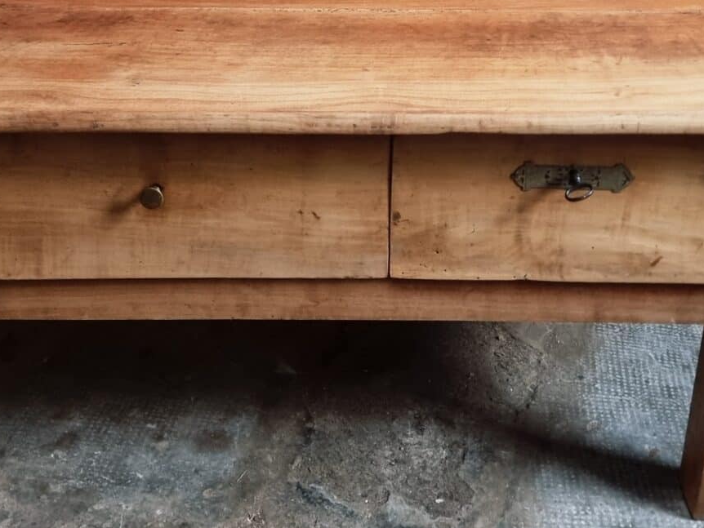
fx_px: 1160
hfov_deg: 33.8
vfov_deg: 24.6
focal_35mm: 57
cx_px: 354
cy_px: 13
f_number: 1.8
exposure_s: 1/25
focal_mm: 6.7
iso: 640
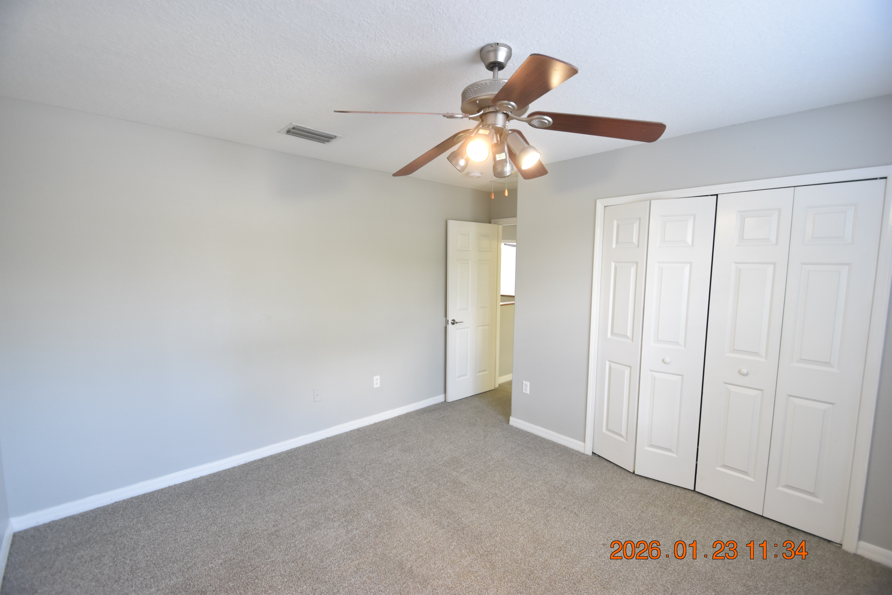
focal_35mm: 15
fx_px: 372
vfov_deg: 77.3
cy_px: 298
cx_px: 446
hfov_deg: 100.4
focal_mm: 10
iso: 800
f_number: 3.5
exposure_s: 1/45
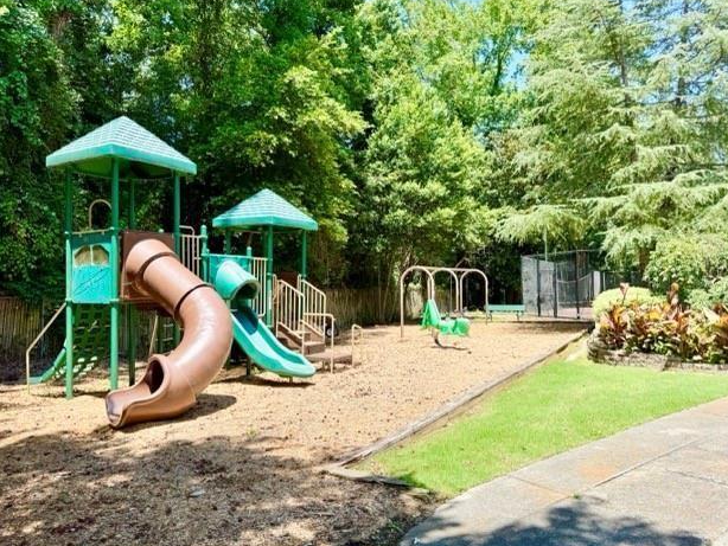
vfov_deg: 54.9
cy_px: 271
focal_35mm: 25
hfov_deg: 69.4
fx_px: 526
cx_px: 359
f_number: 1.78
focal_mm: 6.76
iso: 80
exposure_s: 1/1637
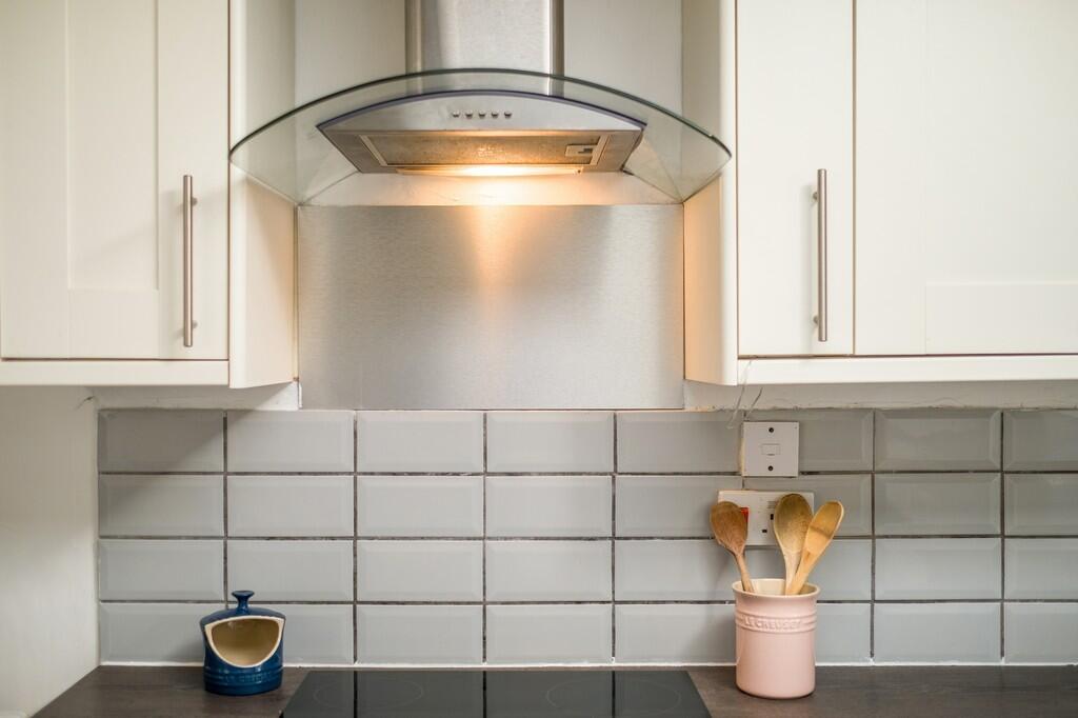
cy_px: 359
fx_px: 1048
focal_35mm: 35
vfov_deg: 37.8
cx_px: 539
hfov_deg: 54.4
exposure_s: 1/125
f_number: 1.8
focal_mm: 23
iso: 160
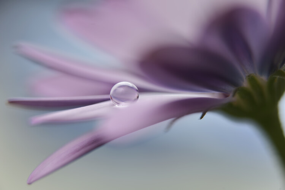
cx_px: 142
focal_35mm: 60
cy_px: 95
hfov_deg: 33.4
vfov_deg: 22.7
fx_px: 475
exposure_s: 1/160
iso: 400
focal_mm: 60
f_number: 5.6
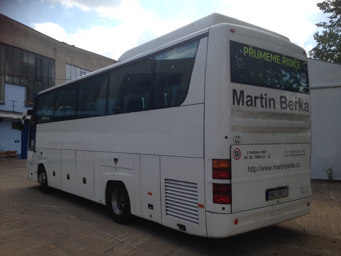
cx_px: 170
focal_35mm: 33
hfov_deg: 55.4
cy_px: 128
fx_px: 325
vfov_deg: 42.9
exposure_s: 1/1323
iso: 50
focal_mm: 4.12
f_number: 2.4
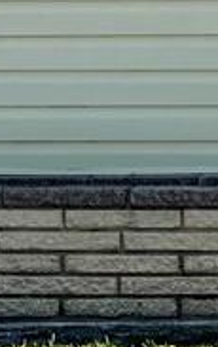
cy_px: 71
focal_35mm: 222
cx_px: 523
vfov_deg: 9.4
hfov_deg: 5.7
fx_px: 2102
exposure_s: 1/4310
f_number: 1.78
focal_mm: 6.76
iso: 80
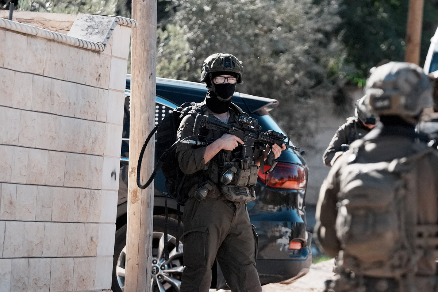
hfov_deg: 6.9
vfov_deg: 4.6
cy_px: 146
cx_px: 219
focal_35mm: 300
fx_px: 3650
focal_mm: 200
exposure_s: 1/16000
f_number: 4
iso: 2500
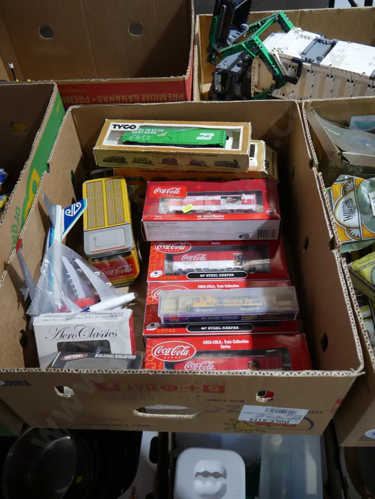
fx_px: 404
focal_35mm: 28
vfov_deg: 63.4
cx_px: 188
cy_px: 250
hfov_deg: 49.8
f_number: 3.5
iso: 500
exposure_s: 1/60
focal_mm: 14
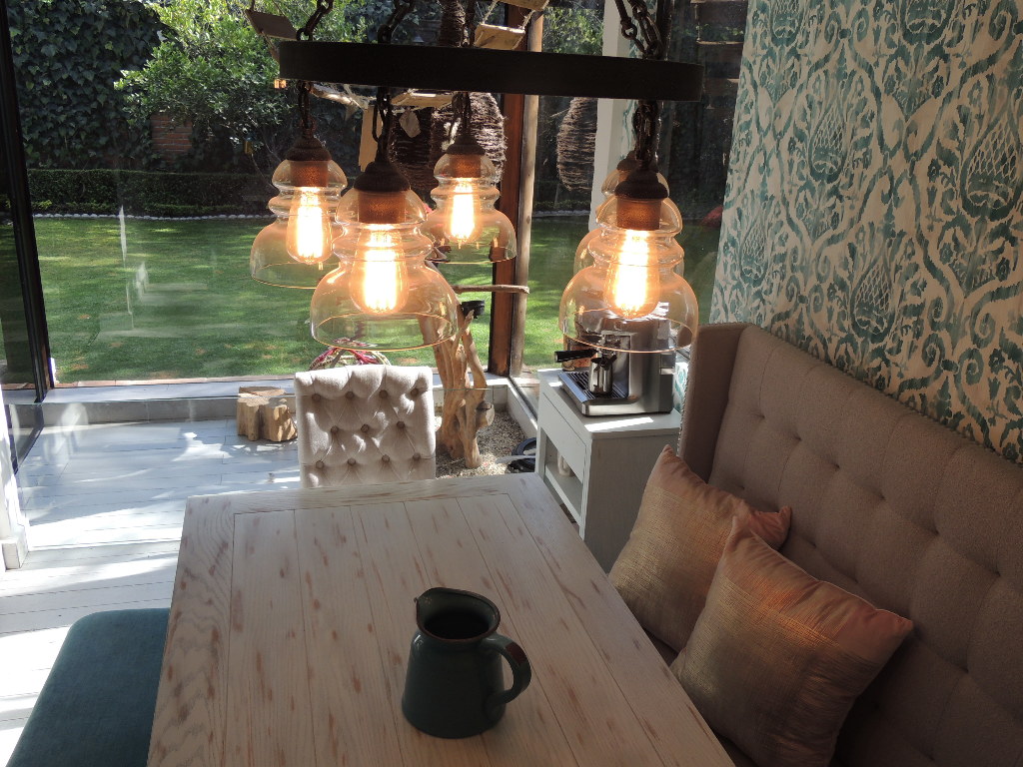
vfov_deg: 46.8
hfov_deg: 60.0
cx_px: 512
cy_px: 384
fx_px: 887
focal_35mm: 30
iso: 100
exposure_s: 1/100
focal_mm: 5.3
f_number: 3.1
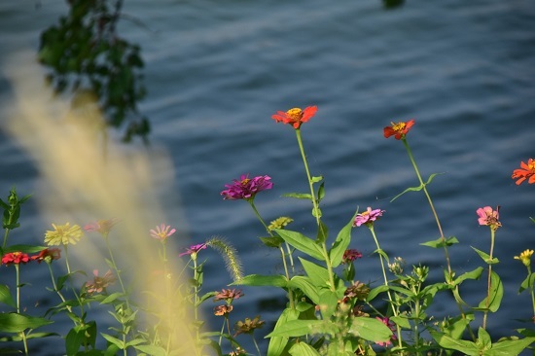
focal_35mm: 278
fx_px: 4121
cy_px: 178
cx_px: 268
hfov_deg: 7.4
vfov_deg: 4.9
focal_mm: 185
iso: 1000
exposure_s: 1/3200
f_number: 7.1
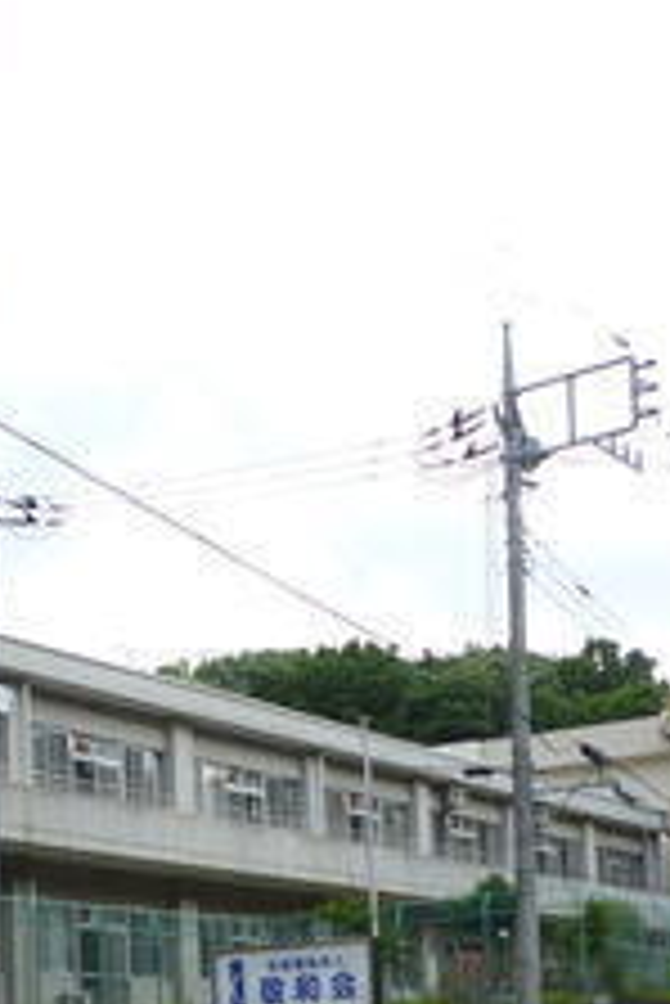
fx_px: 1951
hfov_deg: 19.3
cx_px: 144
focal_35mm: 70
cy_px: 869
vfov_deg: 27.9
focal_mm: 4.4
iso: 80
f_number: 2.8
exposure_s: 1/500
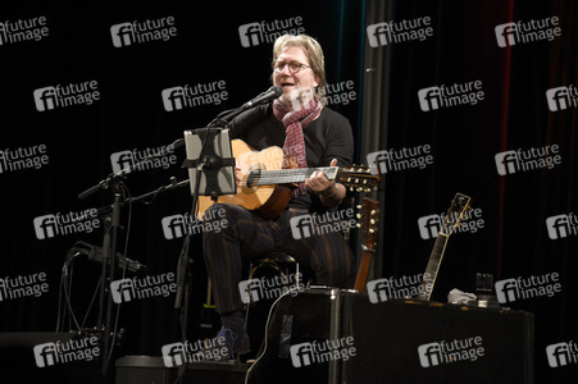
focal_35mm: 120
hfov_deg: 17.1
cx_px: 289
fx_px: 1925
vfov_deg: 11.4
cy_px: 192
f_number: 6.3
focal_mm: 120
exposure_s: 1/100
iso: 800
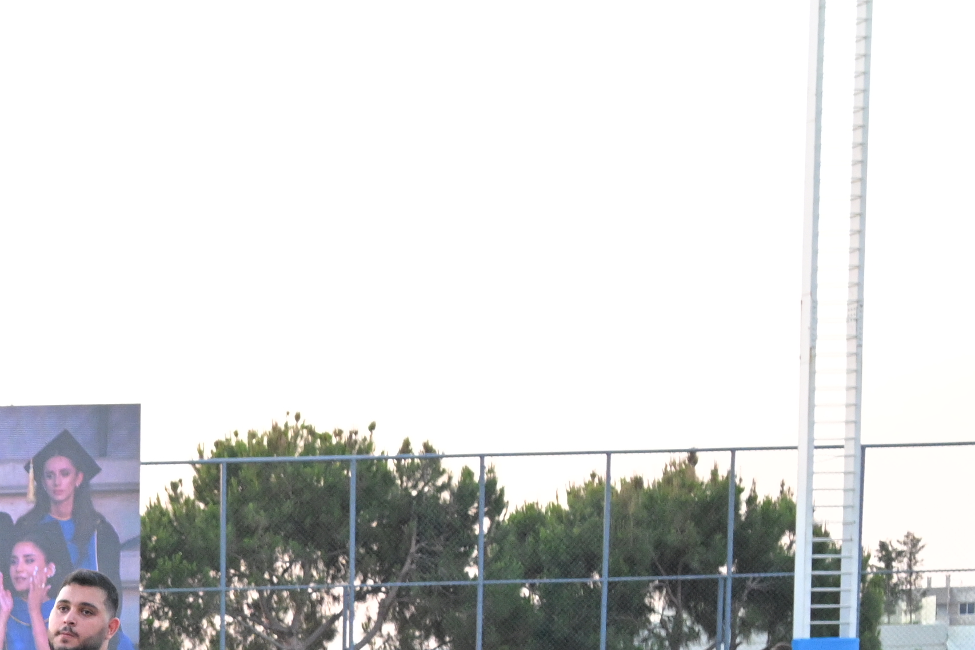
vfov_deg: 10.2
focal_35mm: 127
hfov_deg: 14.2
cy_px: 1157
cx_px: -786
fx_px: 3440
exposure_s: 1/125
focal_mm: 35
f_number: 5.6
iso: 2500
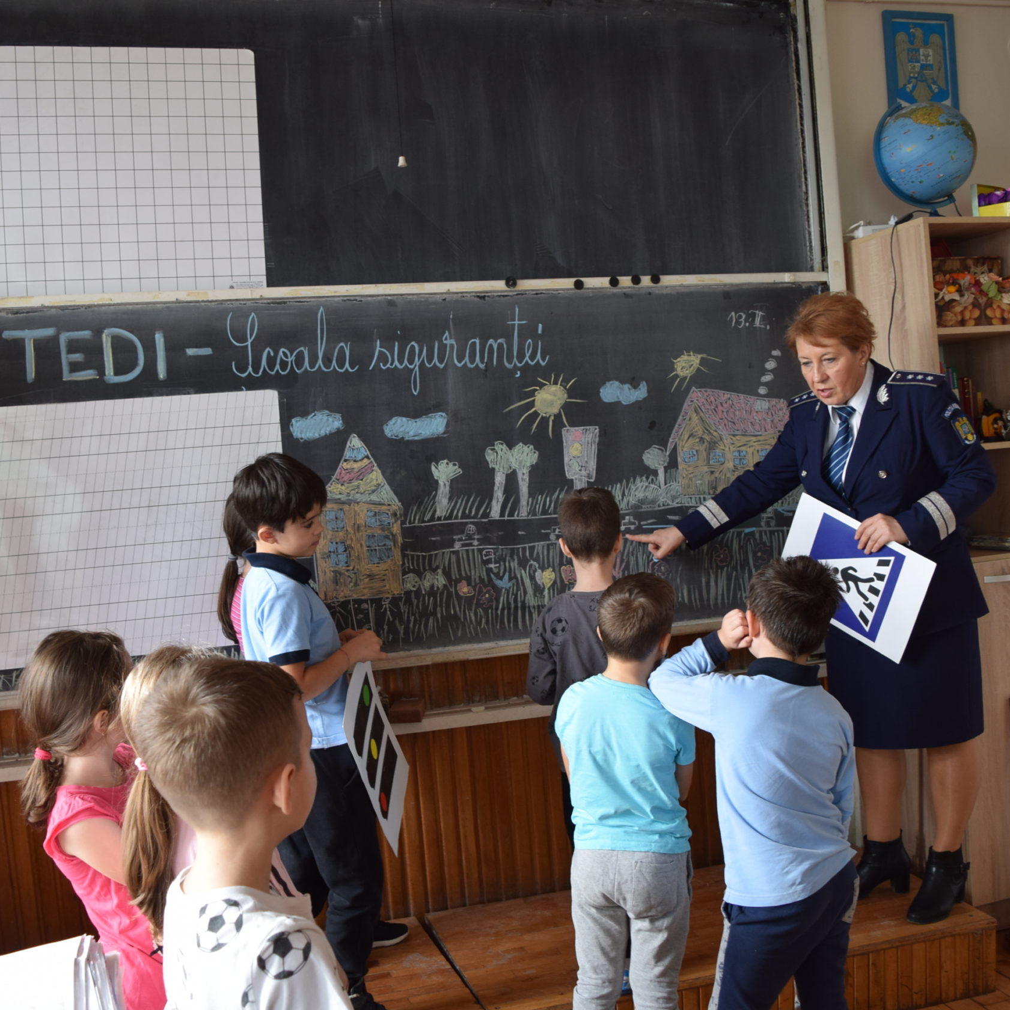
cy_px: 500
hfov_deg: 47.1
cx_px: 432
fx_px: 1155
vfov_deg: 47.2
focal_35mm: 35
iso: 400
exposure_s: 1/80
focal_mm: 18
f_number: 4.5
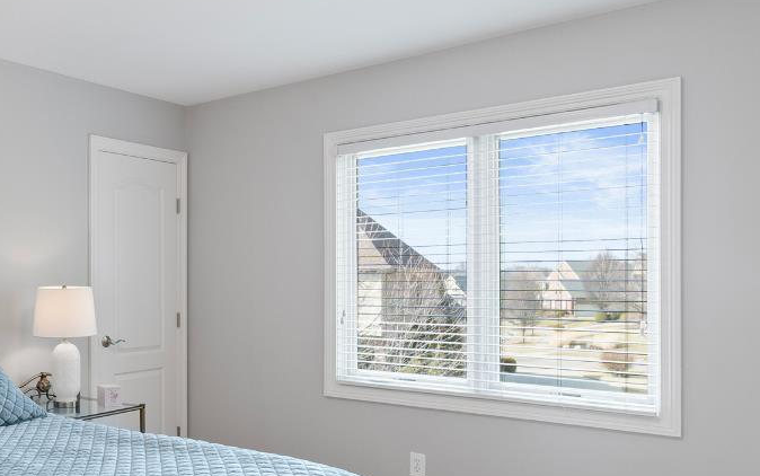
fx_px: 705
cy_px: 277
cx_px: 118
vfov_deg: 37.2
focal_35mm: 34
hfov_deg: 51.9
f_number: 6.3
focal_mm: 10
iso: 400
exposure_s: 1/4
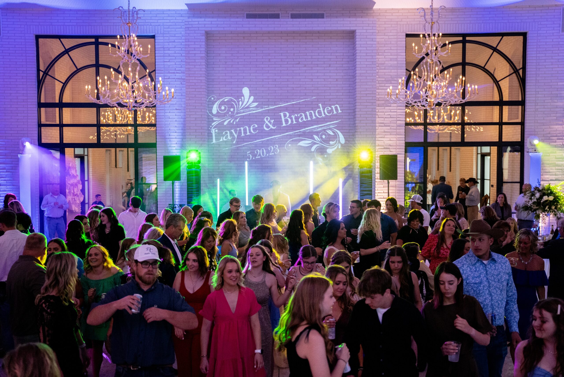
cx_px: 282
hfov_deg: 49.1
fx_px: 617
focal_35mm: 39
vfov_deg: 33.9
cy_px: 188
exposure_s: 1/200
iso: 5000
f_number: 2.8
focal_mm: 39.4
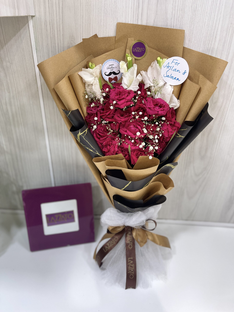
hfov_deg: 53.1
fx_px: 234
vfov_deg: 67.3
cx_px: 117
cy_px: 156
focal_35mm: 26
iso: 100
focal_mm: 5.1
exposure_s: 1/50
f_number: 1.6
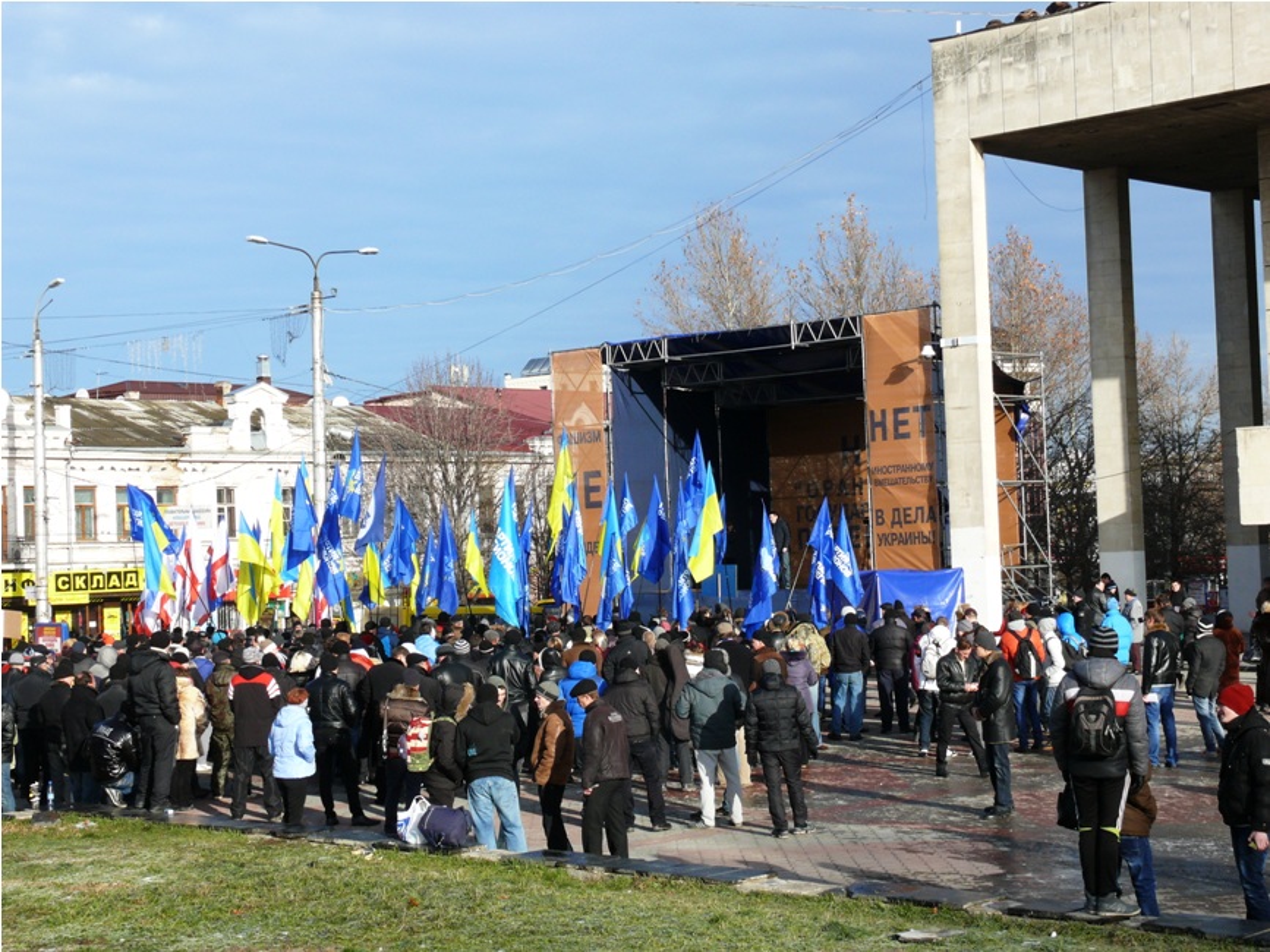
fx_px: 2678
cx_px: 635
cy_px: 476
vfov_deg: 20.2
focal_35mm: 73
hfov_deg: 26.7
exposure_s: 1/400
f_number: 6.3
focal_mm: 15.4
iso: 100
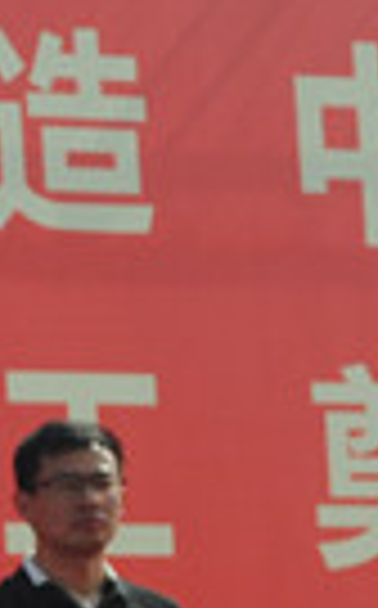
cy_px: 725
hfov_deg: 2.7
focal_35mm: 474
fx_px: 7836
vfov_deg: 4.4
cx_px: -927
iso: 100
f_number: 8
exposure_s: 1/250
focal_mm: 55
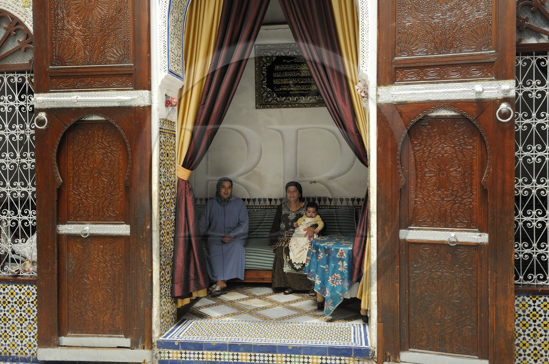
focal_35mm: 35
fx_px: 533
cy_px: 182
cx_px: 274
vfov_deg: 37.8
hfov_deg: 54.5
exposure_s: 1/50
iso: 800
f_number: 4
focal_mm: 35
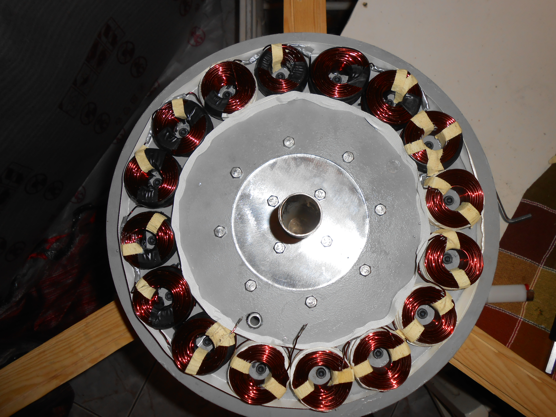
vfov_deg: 53.1
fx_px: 418
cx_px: 278
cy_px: 208
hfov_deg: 67.3
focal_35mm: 26
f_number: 3.5
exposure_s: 1/25
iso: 80
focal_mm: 4.6
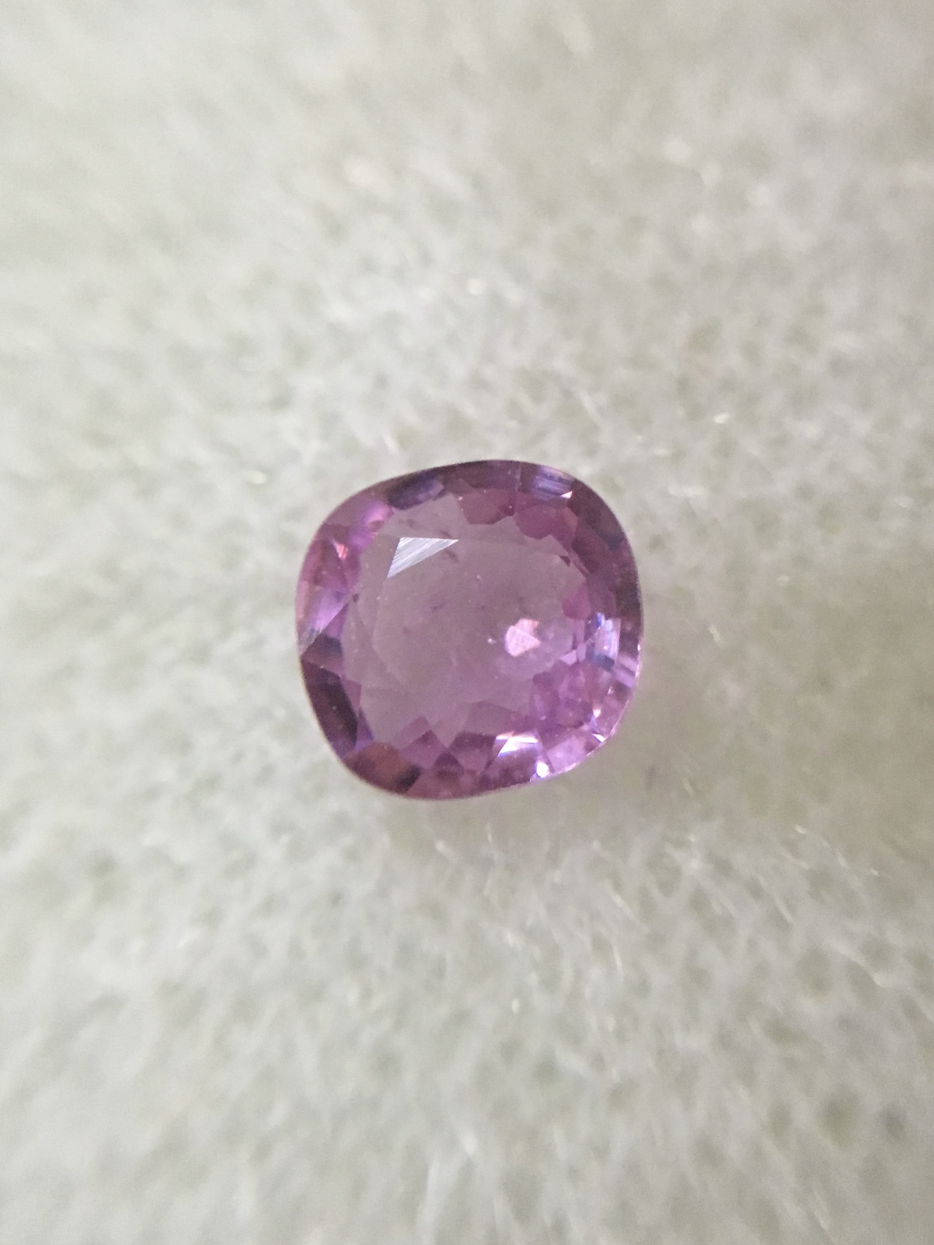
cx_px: 467
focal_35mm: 29
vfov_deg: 61.7
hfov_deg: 48.2
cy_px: 622
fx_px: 1043
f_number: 2.2
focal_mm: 4.15
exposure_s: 1/33
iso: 200
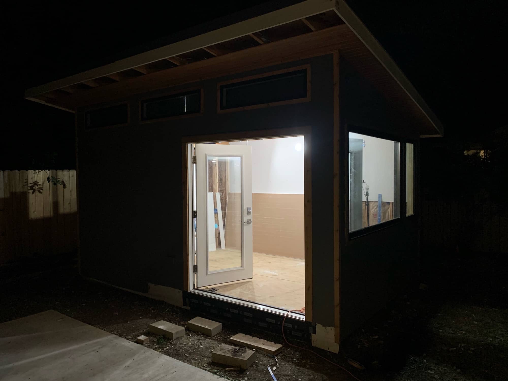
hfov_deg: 67.3
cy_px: 190
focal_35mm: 26
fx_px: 382
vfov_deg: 53.1
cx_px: 254
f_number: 1.8
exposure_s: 1/30
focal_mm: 4.25
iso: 500
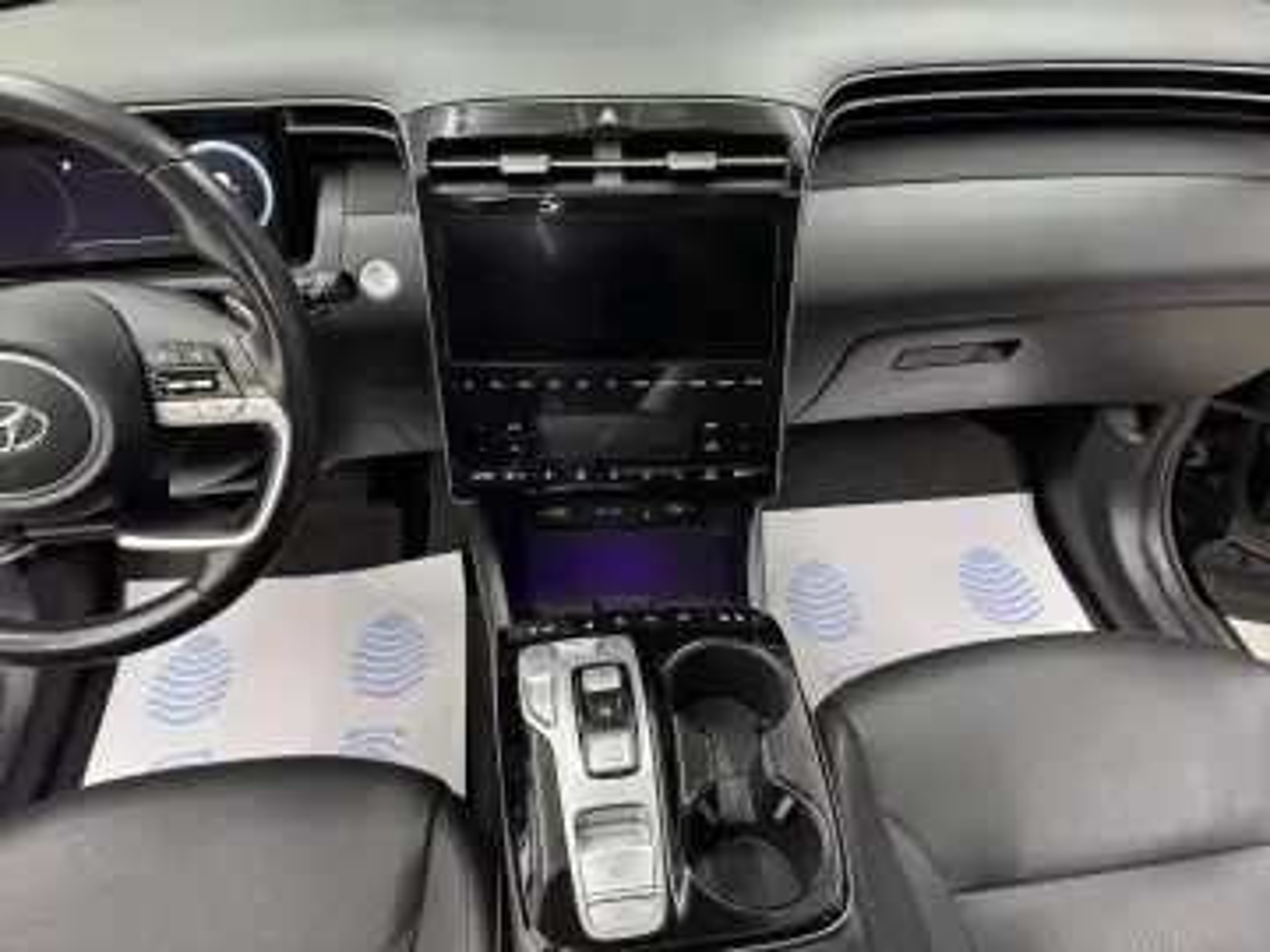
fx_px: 881
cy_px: 476
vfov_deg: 56.8
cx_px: 635
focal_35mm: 24
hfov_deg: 71.6
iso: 800
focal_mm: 6.76
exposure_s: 1/50
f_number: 1.78
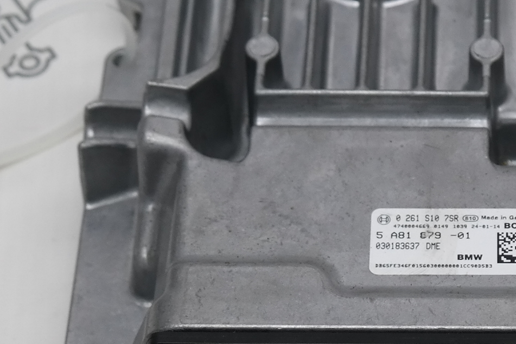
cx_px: 608
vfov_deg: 7.3
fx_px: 2694
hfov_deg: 10.8
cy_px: 194
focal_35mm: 188
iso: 200
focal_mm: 30
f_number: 4.5
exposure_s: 1/80
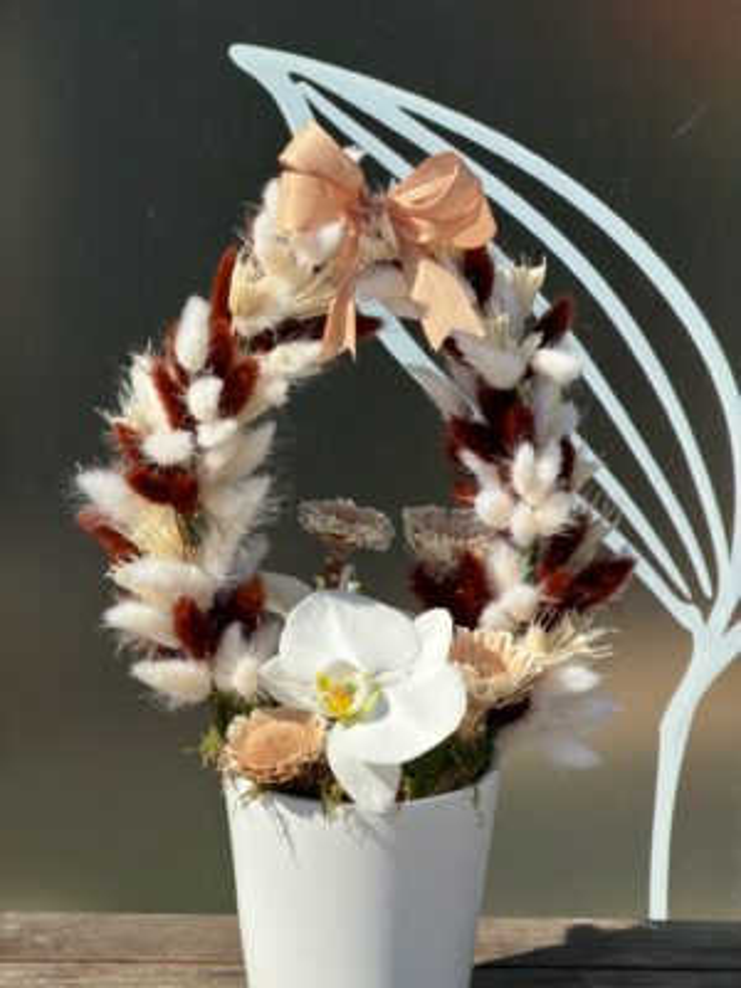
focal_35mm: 100
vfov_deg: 19.6
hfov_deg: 14.8
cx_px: 370
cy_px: 494
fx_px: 2854
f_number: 2.8
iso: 20
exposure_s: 1/638
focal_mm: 16.89
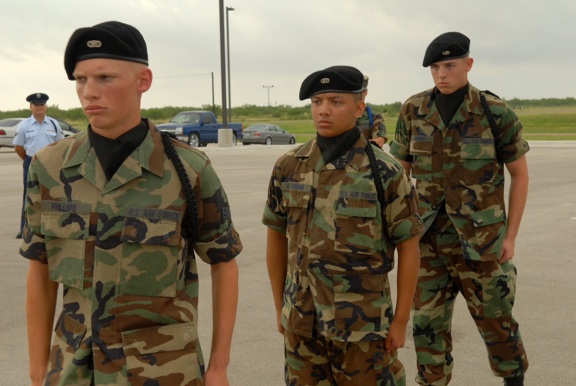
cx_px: 288
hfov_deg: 35.0
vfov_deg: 23.8
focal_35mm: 57
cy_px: 193
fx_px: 913
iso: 100
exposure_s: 1/100
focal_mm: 38
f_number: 10
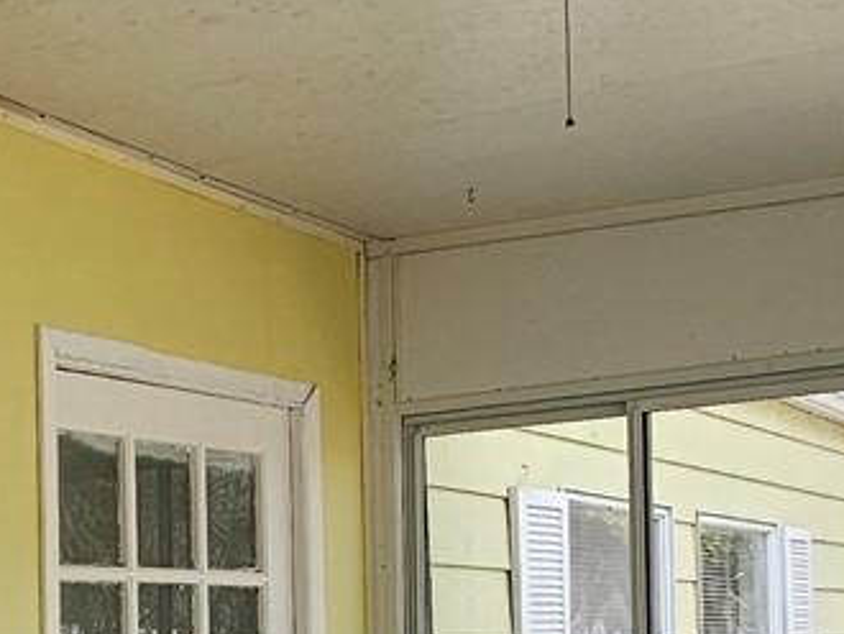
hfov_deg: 29.2
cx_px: 51
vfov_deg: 22.6
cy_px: 606
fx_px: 1537
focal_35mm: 63
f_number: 2.2
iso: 64
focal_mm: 2.2
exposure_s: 1/281
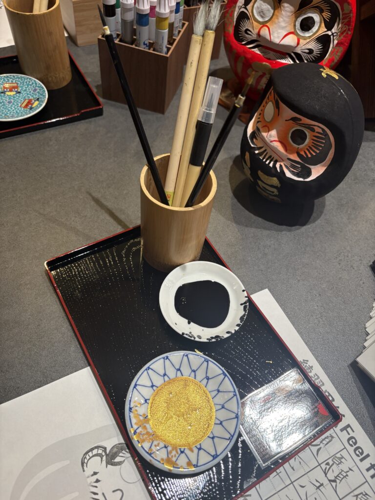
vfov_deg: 67.3
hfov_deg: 53.1
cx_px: 188
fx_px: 376
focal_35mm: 26
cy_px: 250
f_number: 1.6
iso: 80
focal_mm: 5.96
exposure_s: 1/60
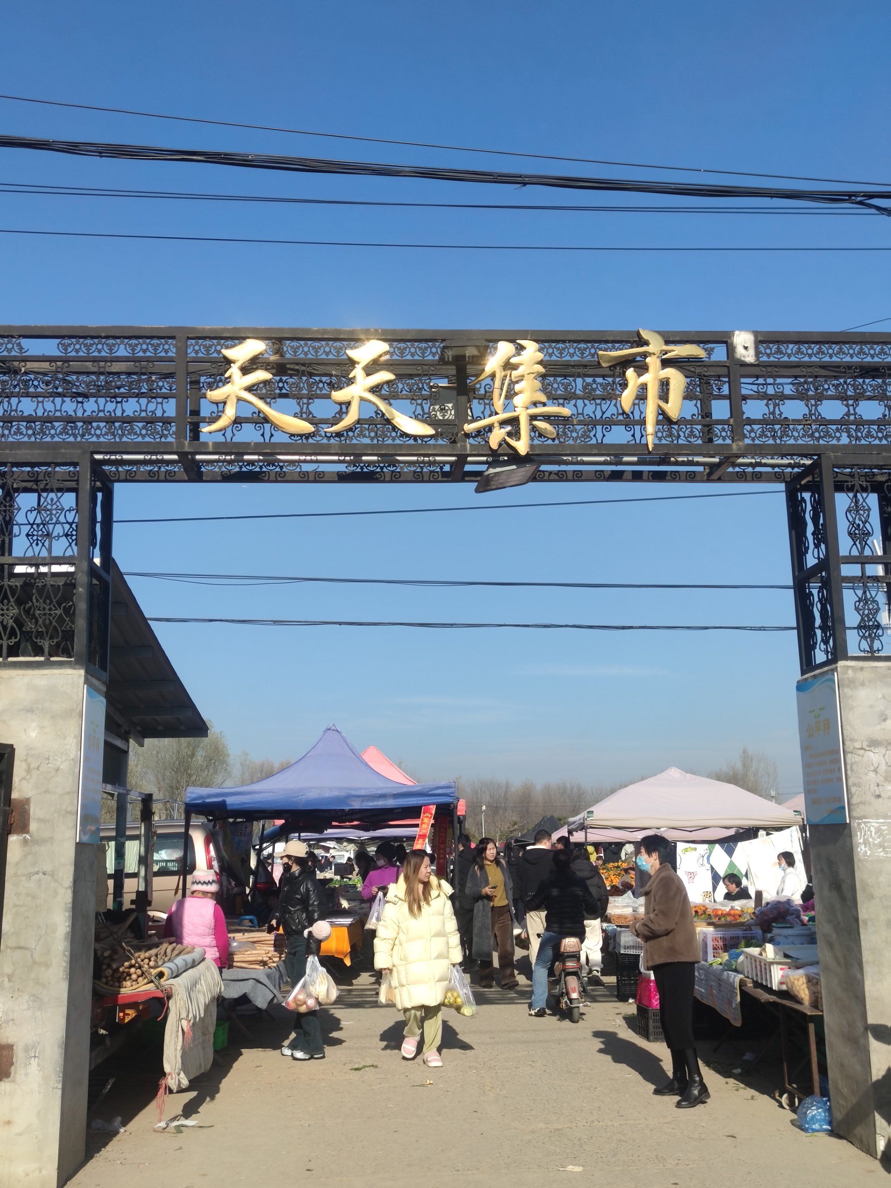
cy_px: 594
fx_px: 1201
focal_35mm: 35
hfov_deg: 40.7
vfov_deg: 52.6
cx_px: 446
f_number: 1.69
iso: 50
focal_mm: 6.72
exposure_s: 1/2000
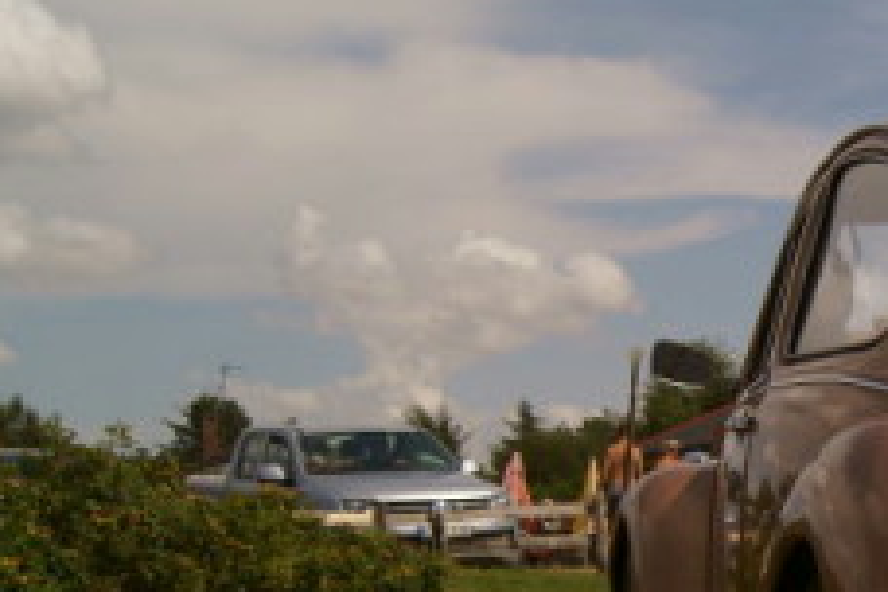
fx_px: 1949
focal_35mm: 79
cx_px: 1161
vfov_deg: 17.0
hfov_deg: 22.8
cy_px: 539
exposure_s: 1/1250
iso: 100
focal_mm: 20
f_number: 5.6
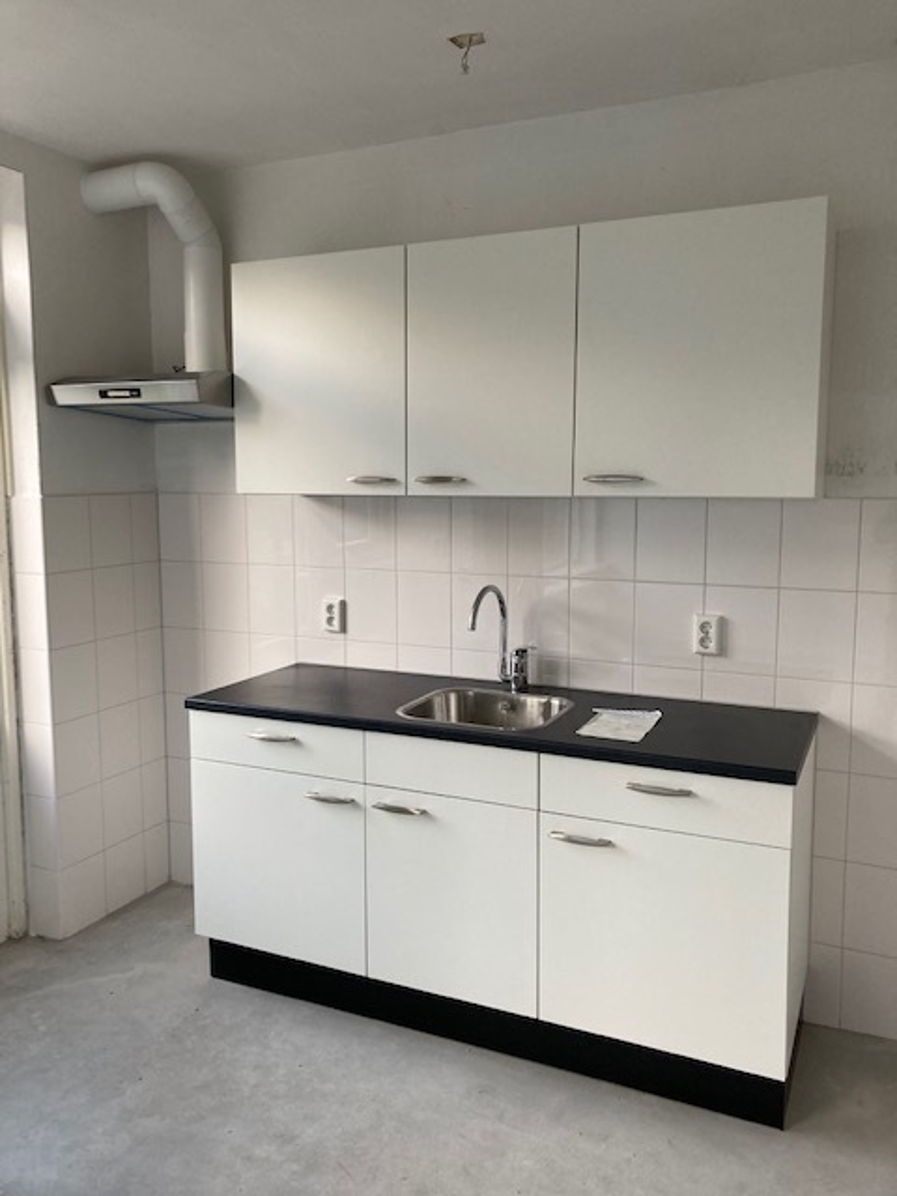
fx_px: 967
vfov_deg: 63.4
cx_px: 448
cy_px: 598
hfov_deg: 49.7
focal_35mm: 28
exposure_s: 1/95
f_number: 1.8
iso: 80
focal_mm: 3.99
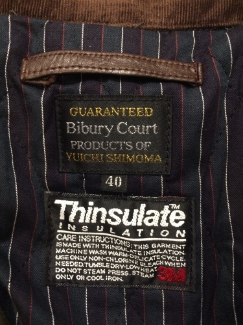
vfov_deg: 61.7
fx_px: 271
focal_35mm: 29
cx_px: 122
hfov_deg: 48.2
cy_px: 162
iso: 320
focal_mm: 4.15
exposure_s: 1/17
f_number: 2.2
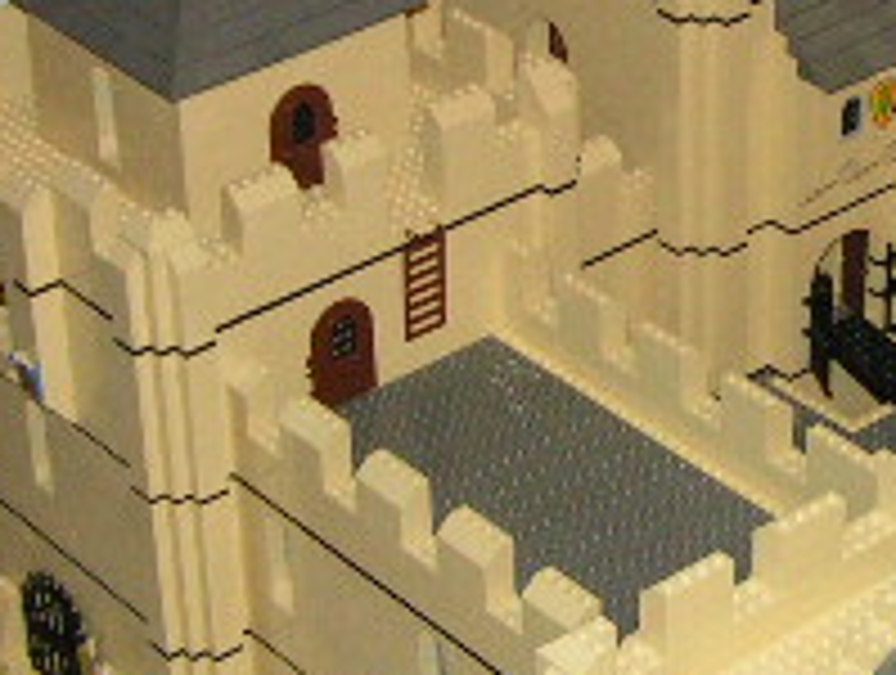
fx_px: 3164
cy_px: 238
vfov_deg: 12.2
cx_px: 873
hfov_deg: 15.8
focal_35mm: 122
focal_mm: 6.3
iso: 200
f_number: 2.8
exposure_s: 1/40
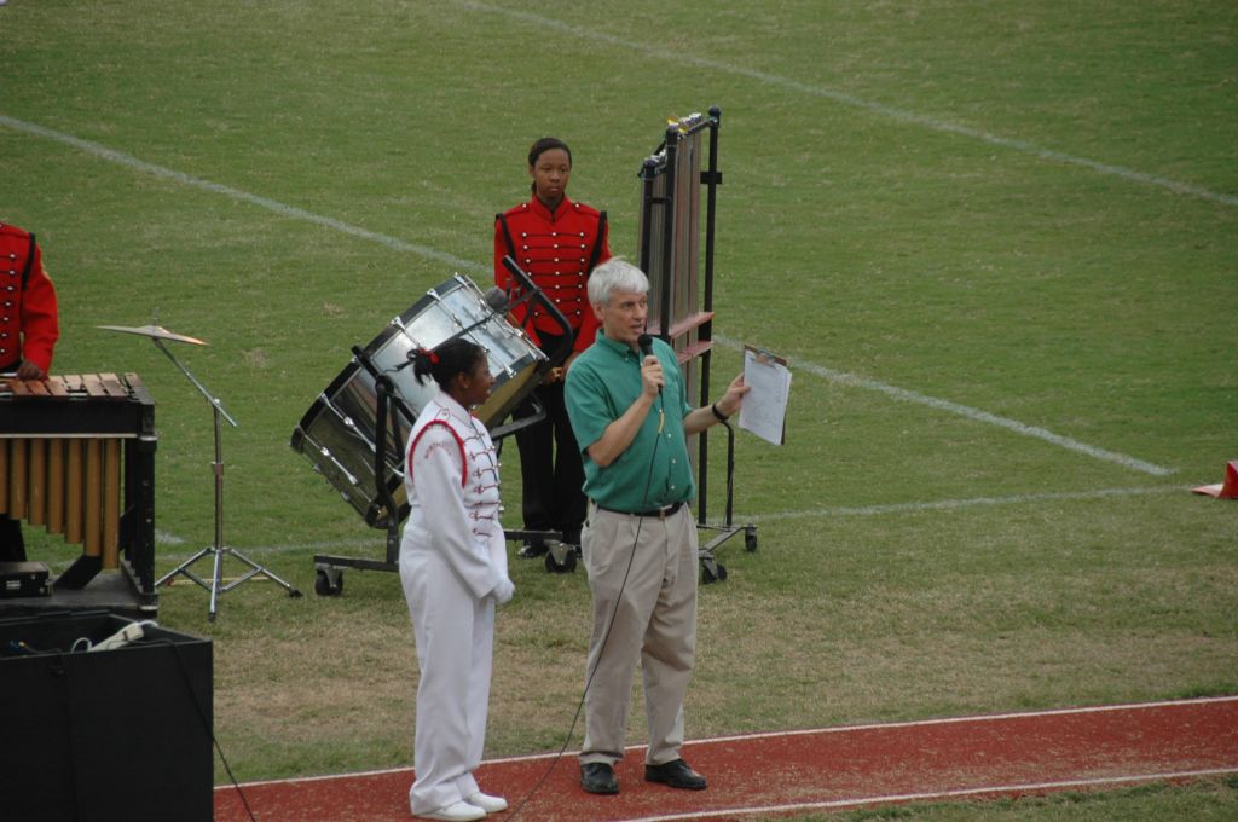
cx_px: 619
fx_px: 10303
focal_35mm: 300
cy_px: 411
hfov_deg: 6.9
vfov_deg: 4.6
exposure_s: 1/60
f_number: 5.6
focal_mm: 200
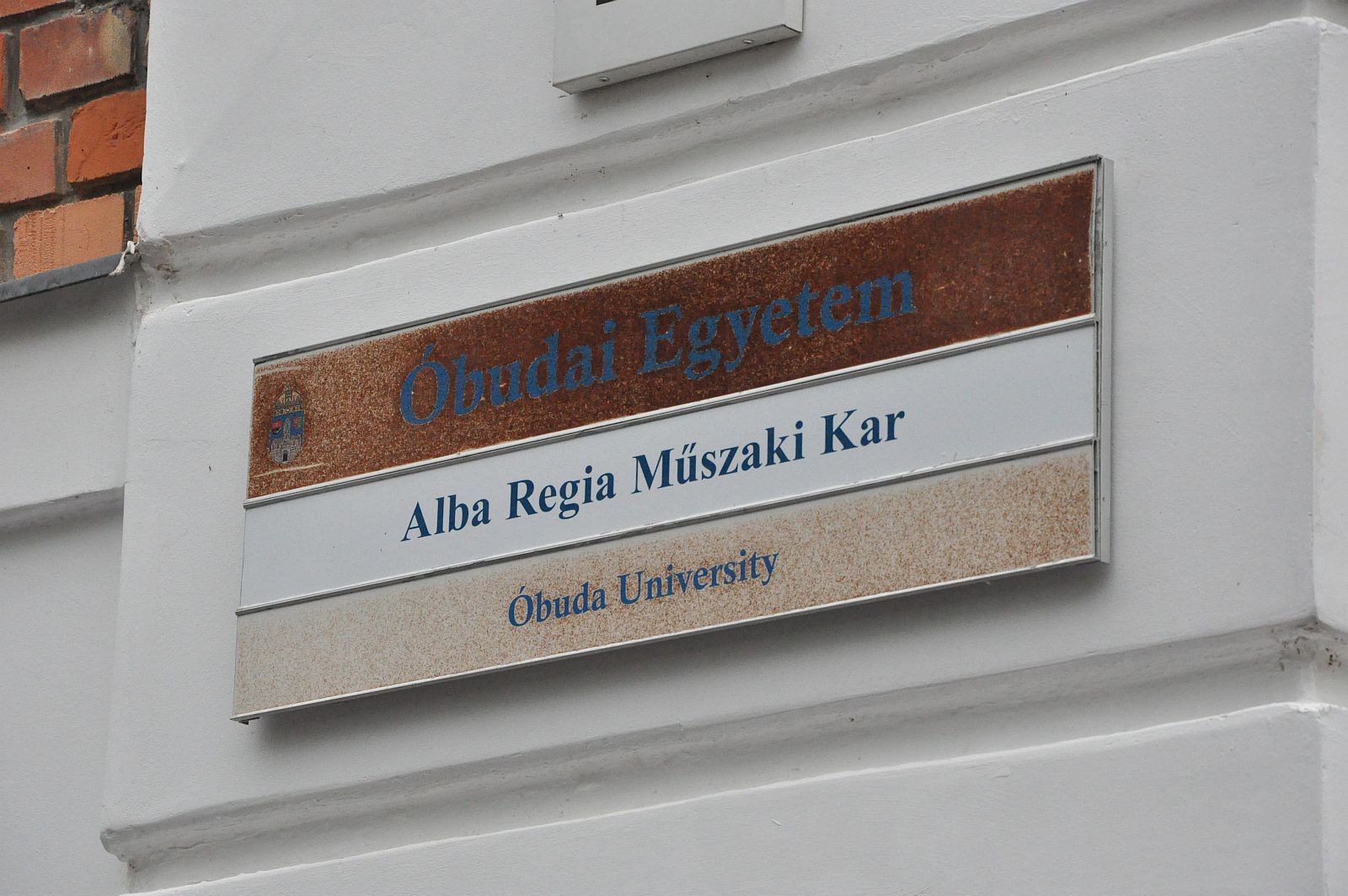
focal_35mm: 158
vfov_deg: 8.7
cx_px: 674
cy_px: 448
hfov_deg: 13.1
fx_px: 5891
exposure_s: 1/1600
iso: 3200
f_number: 10
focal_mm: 105
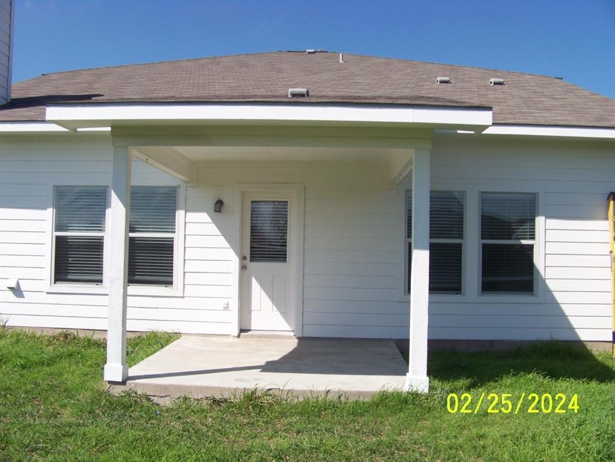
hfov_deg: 51.4
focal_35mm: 36
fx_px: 640
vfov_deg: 39.7
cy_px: 231
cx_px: 308
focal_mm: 5.85
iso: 68
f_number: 4
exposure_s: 1/800
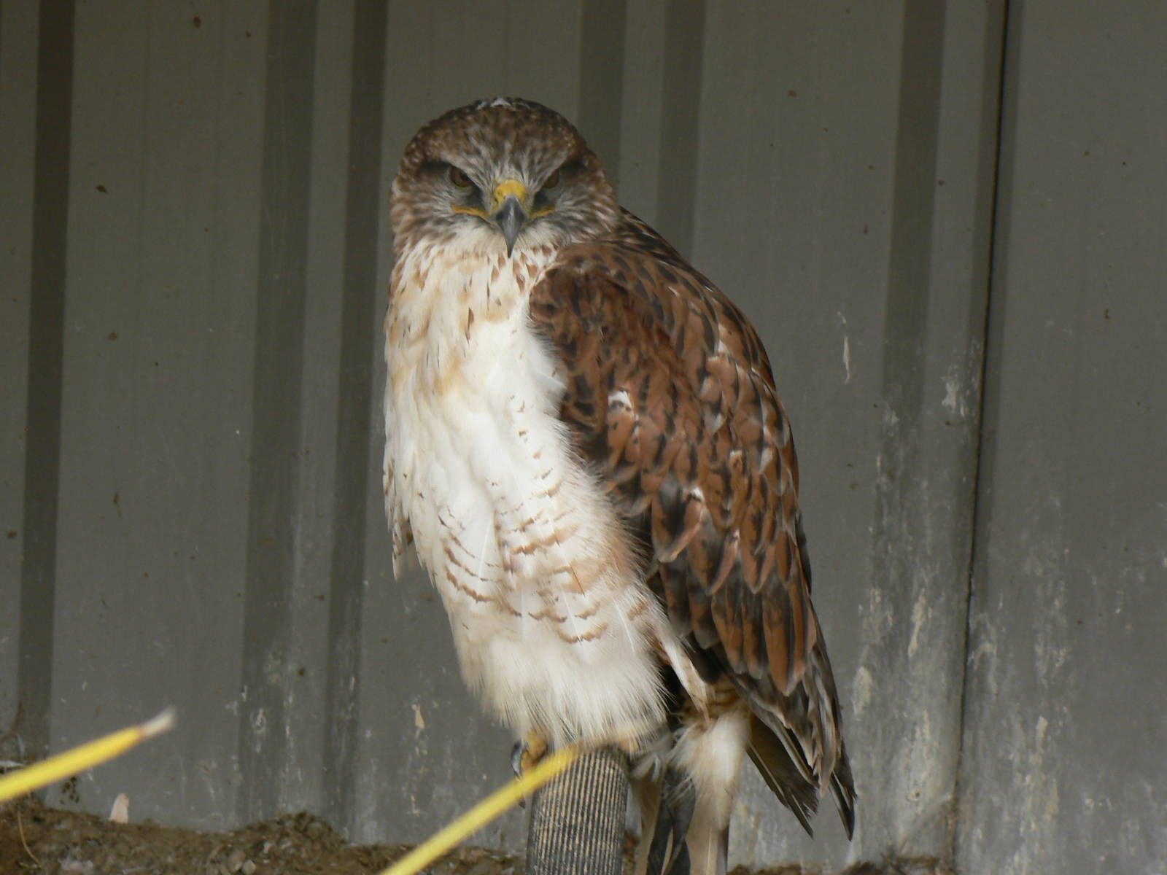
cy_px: 438
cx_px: 584
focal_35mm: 182
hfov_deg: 10.9
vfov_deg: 8.2
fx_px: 6136
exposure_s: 1/100
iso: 100
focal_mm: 30.4
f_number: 5.6
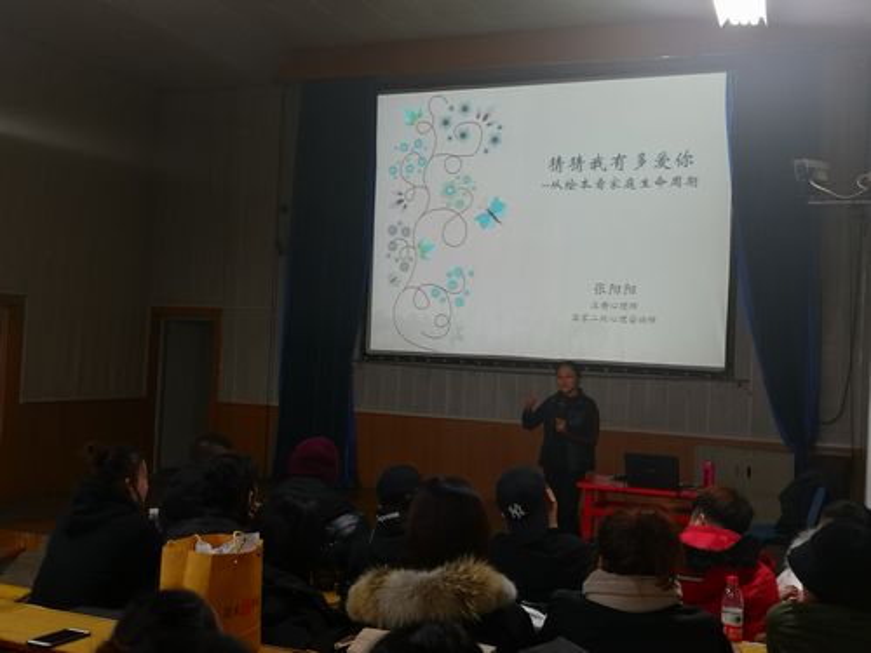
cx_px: 436
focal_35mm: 38
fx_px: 956
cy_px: 326
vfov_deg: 37.7
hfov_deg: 49.0
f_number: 1.6
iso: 125
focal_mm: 3.95
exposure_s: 1/50
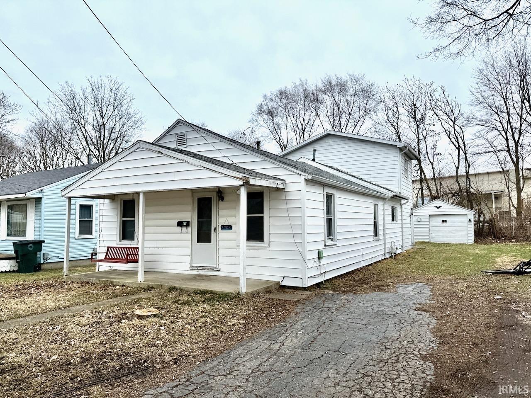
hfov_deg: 71.6
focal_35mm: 24
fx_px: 368
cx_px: 266
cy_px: 199
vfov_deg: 56.8
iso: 80
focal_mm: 6.76
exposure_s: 1/3279
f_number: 1.78
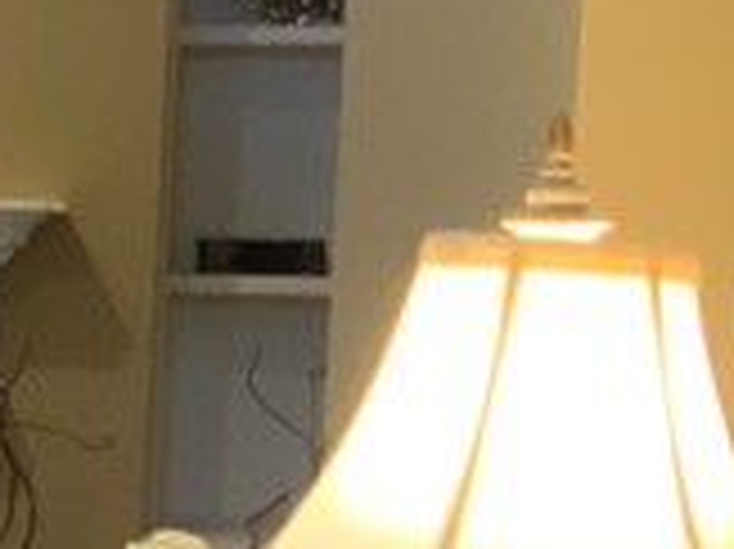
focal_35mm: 182
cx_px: -1500
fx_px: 3856
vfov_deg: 8.1
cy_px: 477
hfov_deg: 8.8
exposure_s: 1/60
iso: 200
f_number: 1.8
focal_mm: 3
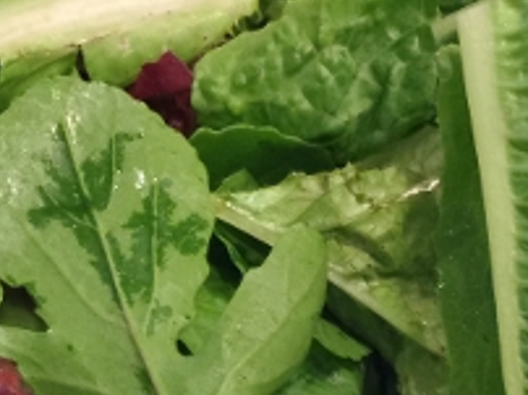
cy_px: 160
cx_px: 97
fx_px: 1402
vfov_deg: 16.0
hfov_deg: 21.1
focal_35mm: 92
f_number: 2.2
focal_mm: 4.15
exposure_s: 1/15
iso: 80
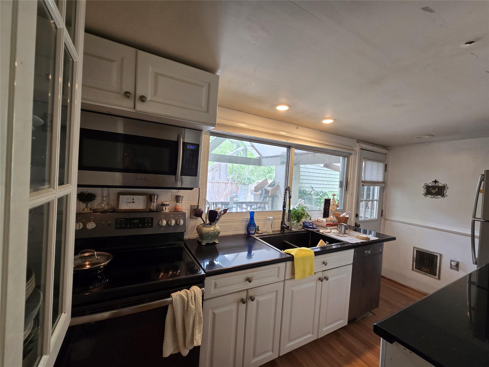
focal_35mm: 13
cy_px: 184
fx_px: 184
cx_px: 244
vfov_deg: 89.9
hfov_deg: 106.2
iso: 125
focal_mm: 2.2
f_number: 2.2
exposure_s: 1/60
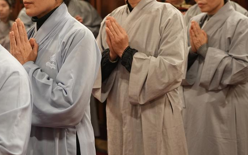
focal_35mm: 77
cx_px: 62
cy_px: 51
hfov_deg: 26.3
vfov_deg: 16.8
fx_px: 523
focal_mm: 43.8
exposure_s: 1/100
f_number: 3.2
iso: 2500
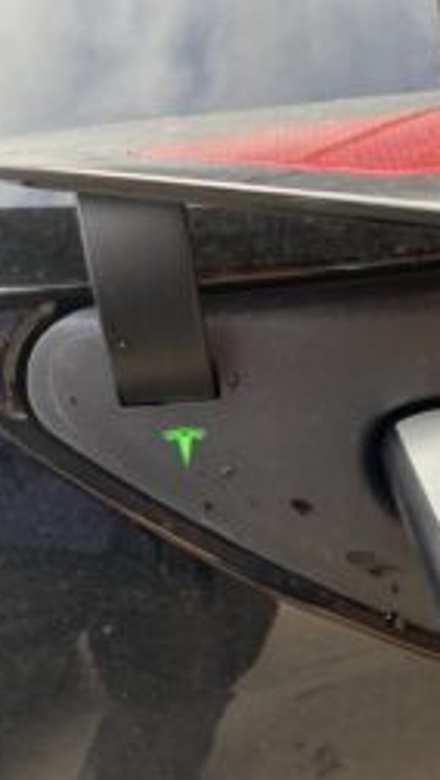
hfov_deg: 21.3
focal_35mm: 56
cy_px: 525
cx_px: 335
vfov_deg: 36.8
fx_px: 1160
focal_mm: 4.25
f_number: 1.8
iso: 80
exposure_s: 1/121
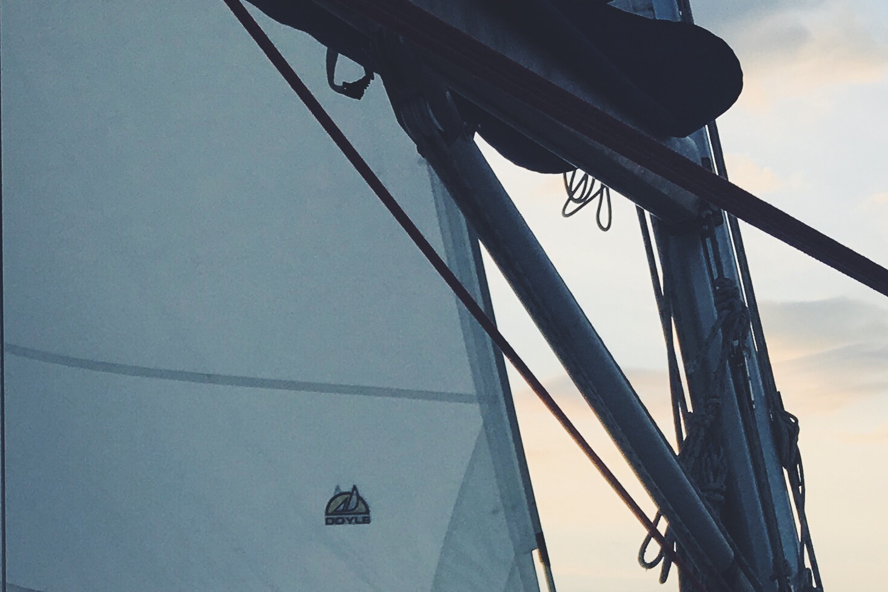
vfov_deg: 15.5
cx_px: 91
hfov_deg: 23.8
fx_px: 2047
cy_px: 803
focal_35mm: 83
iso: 25
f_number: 2.2
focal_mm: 4.15
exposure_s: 1/769
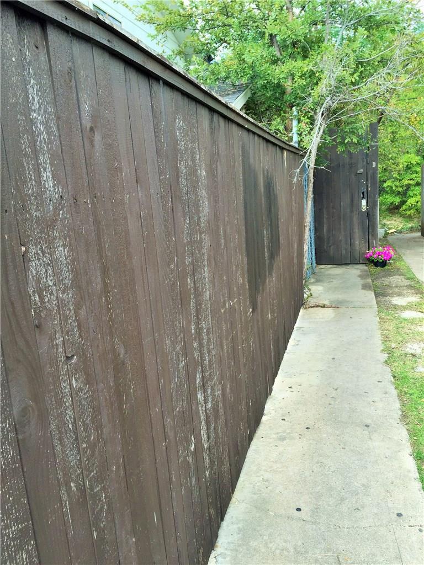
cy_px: 282
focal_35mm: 29
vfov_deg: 61.7
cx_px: 212
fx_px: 474
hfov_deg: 48.2
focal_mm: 4.15
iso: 32
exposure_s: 1/329
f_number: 2.2
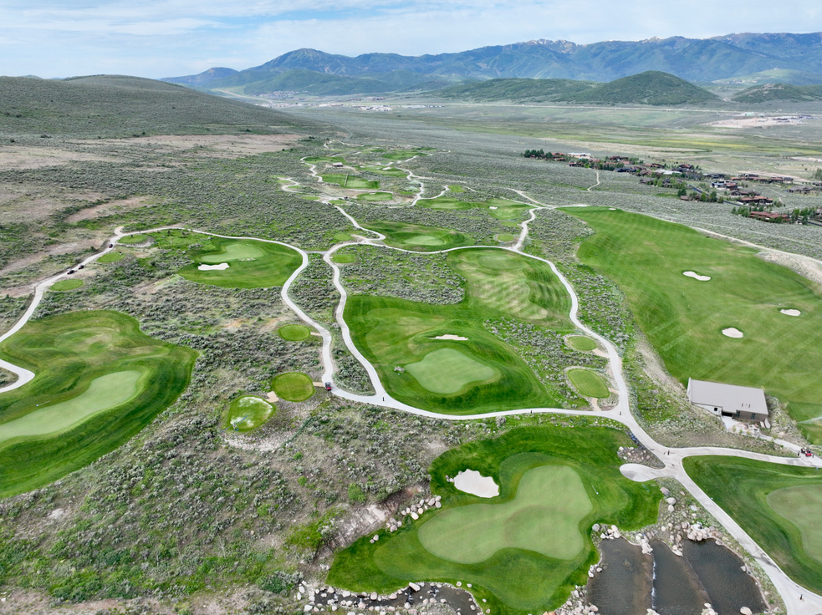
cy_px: 311
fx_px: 593
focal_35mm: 25
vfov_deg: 54.8
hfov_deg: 69.4
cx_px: 427
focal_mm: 12.29
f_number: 2.8
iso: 200
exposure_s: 1/1000
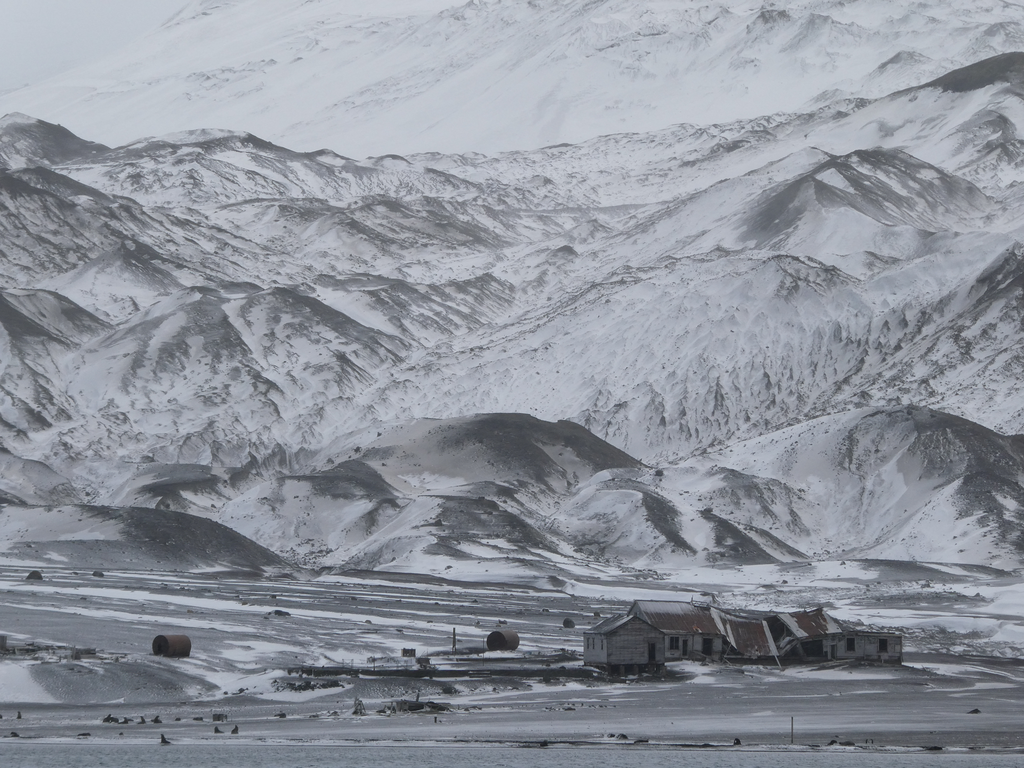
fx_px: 5916
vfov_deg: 7.4
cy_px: 384
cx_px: 512
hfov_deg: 9.9
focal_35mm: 200
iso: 80
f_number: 5.6
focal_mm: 35.8
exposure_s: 1/250
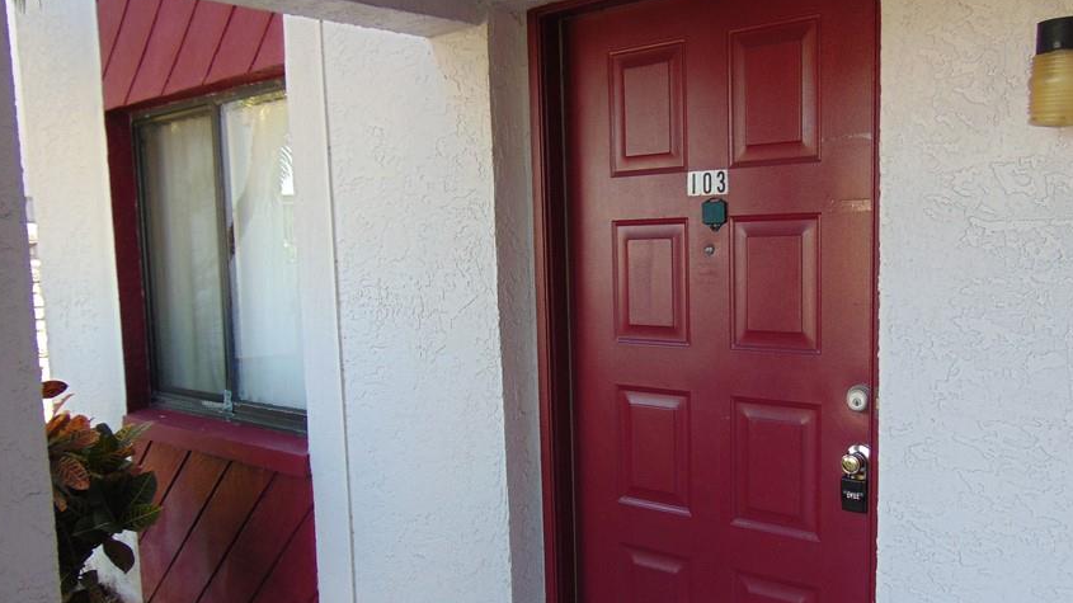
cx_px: 517
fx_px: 939
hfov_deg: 59.5
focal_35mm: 33
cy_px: 349
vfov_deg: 35.5
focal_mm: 4.5
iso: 80
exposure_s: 1/100
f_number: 3
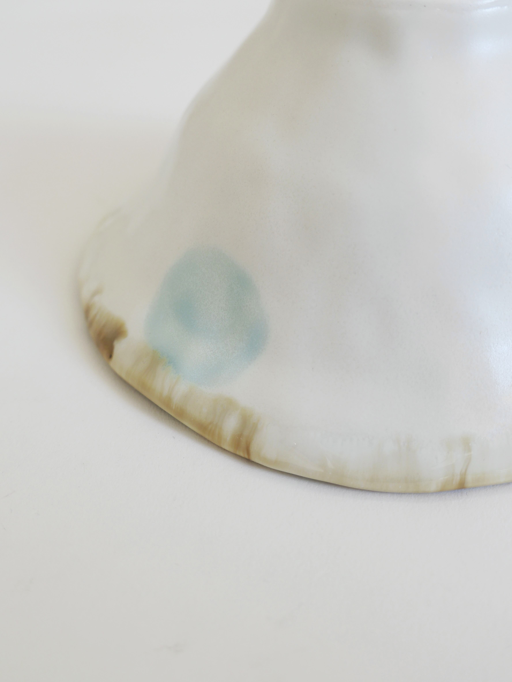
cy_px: 341
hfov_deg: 39.7
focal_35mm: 36
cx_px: 256
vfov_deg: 51.4
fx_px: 710
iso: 200
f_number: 3.2
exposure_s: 1/125
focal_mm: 16.1
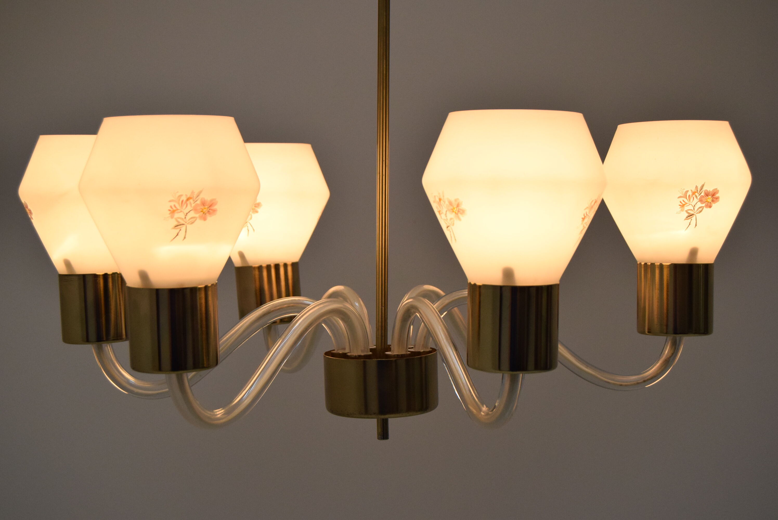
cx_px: 389
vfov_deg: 20.2
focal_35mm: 68
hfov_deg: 29.8
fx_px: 1460
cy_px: 260
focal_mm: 45
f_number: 7.1
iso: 1600
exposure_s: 1/800
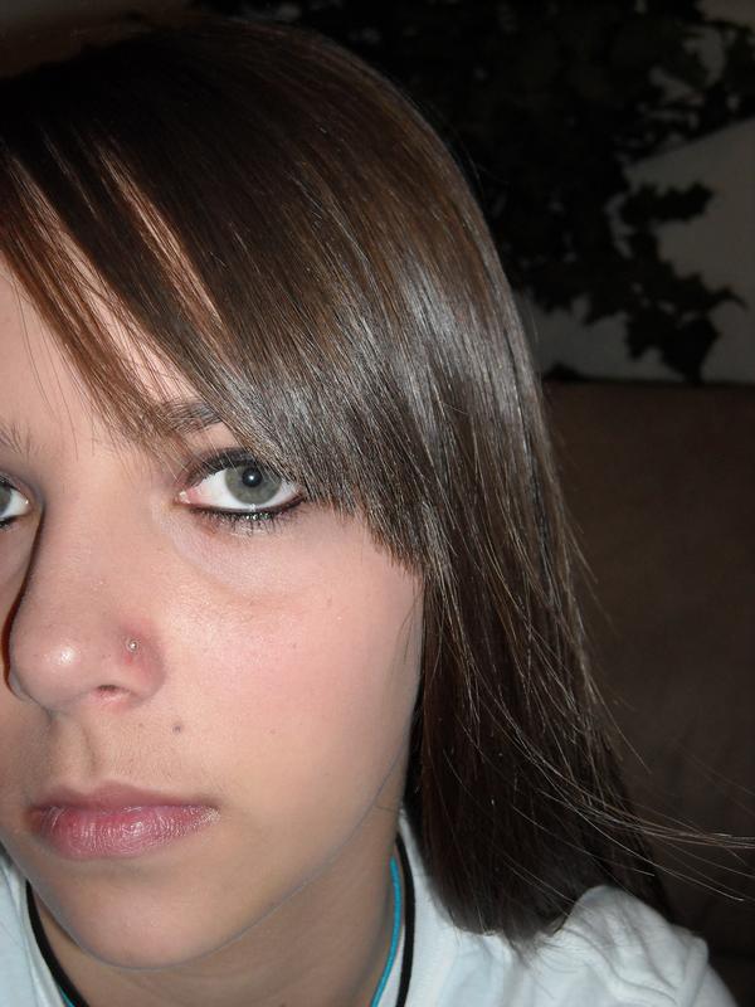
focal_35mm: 54
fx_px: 1570
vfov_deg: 35.5
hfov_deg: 27.0
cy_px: 504
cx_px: 378
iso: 200
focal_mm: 8.85
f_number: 3.3
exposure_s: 1/60
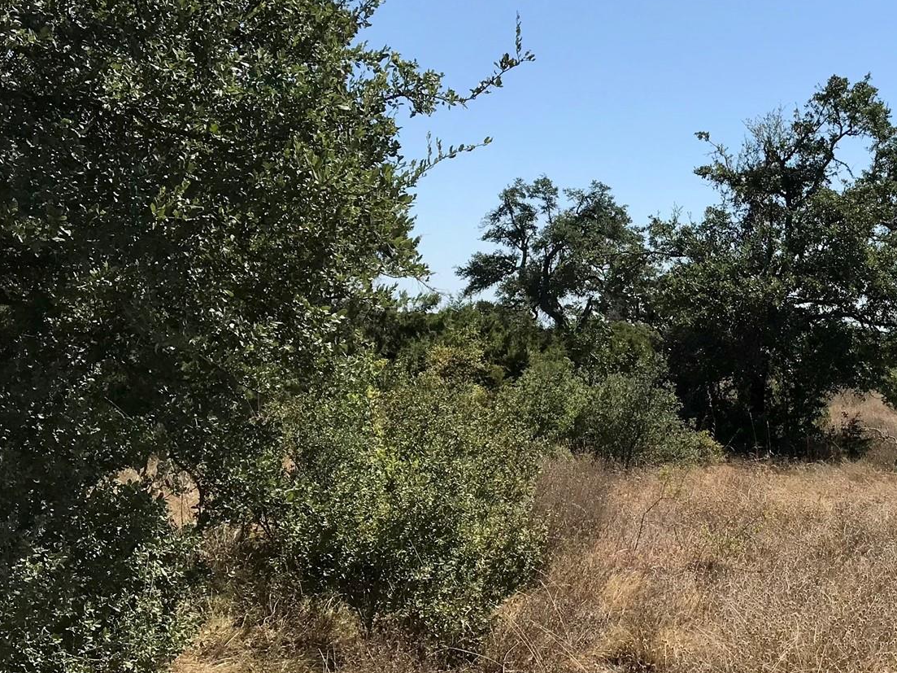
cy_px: 359
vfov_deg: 28.0
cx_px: 751
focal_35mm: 52
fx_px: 1347
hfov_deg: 35.3
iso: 20
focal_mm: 3.99
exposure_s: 1/3546
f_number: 1.8
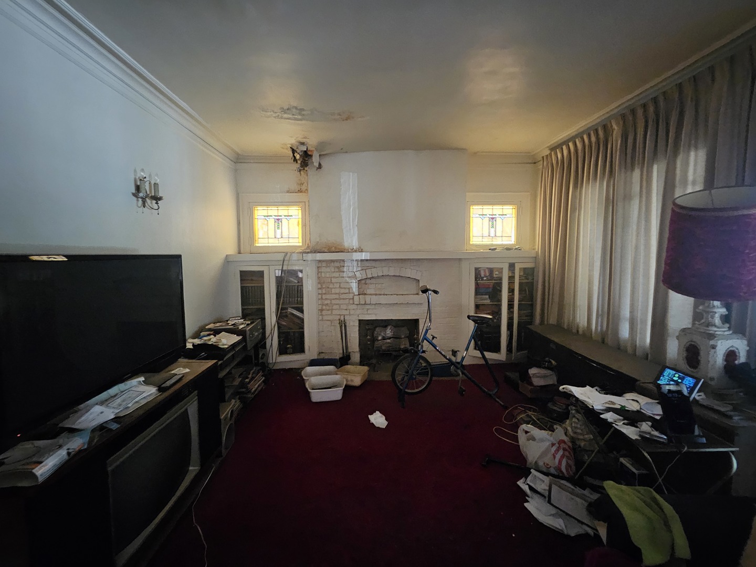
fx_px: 284
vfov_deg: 89.9
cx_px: 378
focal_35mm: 13
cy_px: 284
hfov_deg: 106.2
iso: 1000
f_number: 2.2
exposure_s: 1/24
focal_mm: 1.7
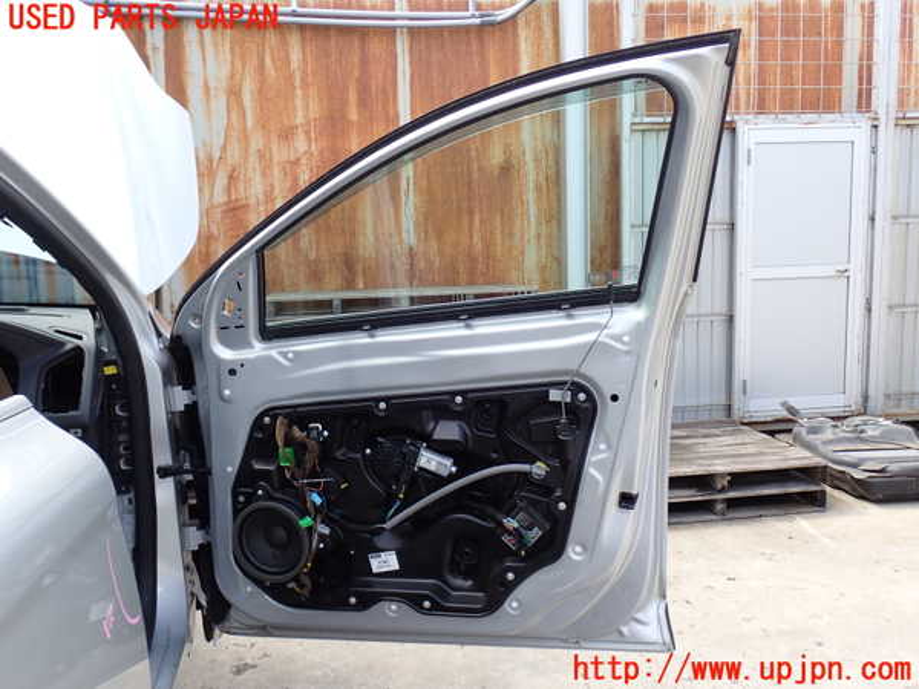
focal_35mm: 36
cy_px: 344
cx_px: 460
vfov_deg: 39.7
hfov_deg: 51.4
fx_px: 956
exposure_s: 1/200
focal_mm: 6.37
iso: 100
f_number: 3.5
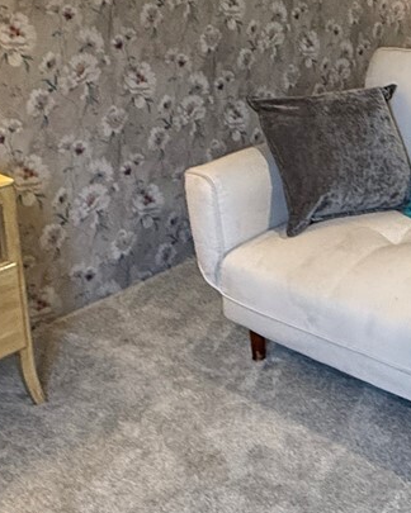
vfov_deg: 33.3
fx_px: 821
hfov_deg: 27.4
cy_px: 75
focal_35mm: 54
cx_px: 348
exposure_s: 1/120
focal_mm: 2.22
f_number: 2.2
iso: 640
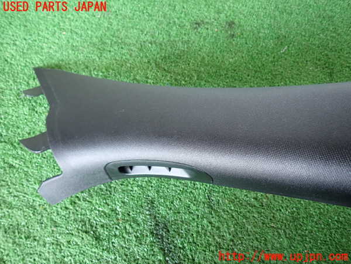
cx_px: 176
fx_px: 253
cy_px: 132
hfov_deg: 69.4
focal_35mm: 25
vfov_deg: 54.9
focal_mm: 4.5
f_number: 2
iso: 200
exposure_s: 1/40
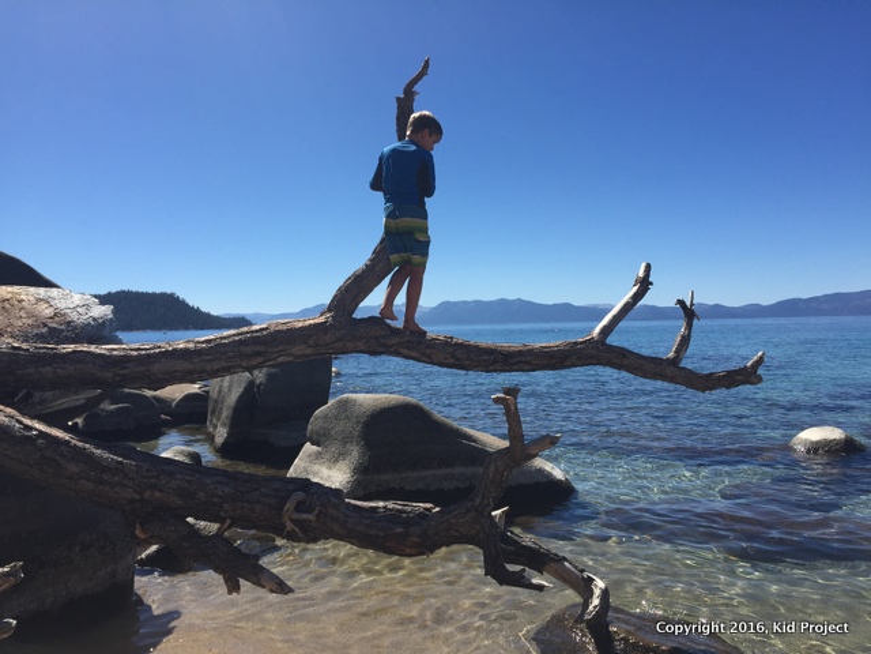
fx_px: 730
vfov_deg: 48.2
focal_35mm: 29
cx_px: 436
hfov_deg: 61.7
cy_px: 327
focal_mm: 4.15
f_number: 2.2
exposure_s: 1/2825
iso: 32
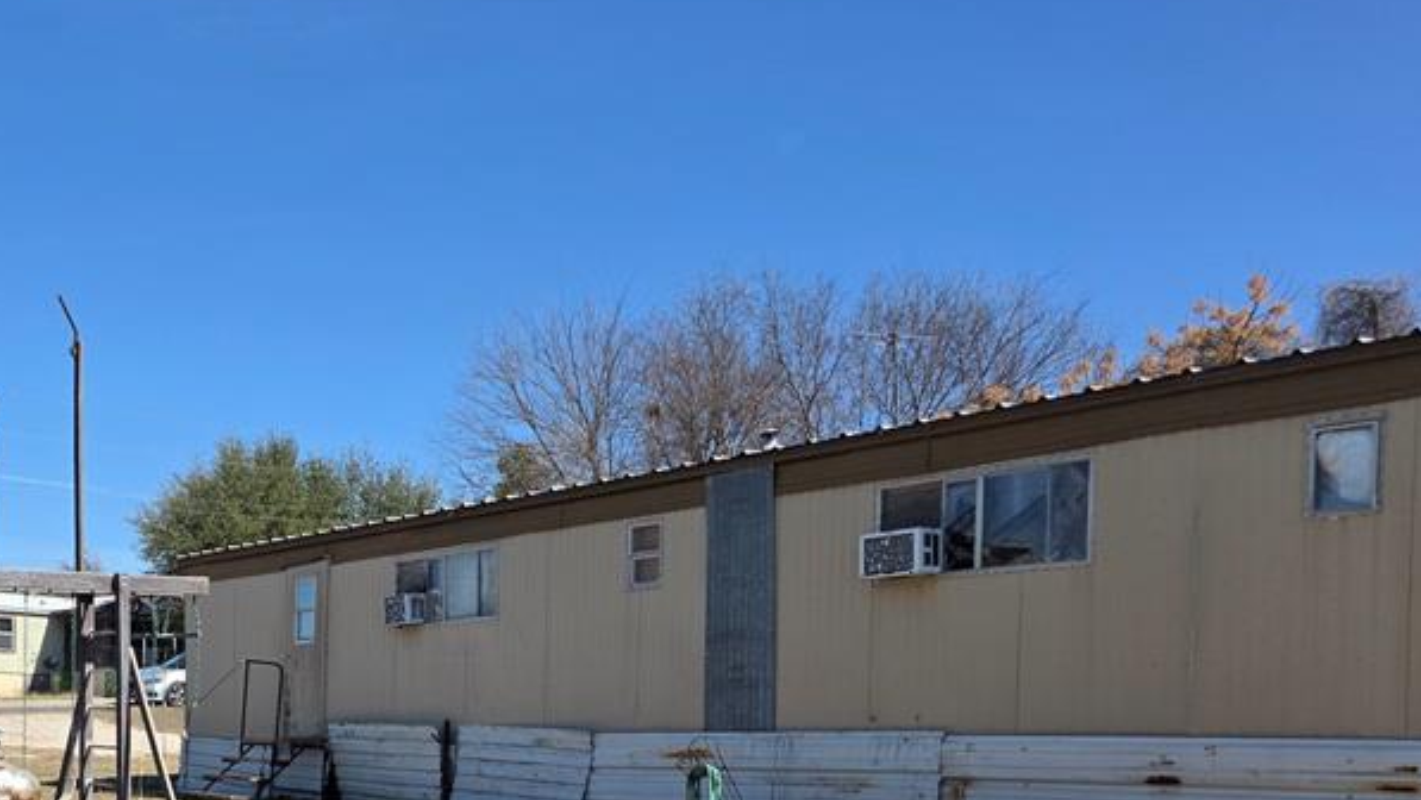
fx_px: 1620
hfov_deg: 44.7
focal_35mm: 43
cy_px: 802
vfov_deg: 26.3
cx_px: 252
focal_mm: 6.3
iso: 80
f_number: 1.7
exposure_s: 1/5778
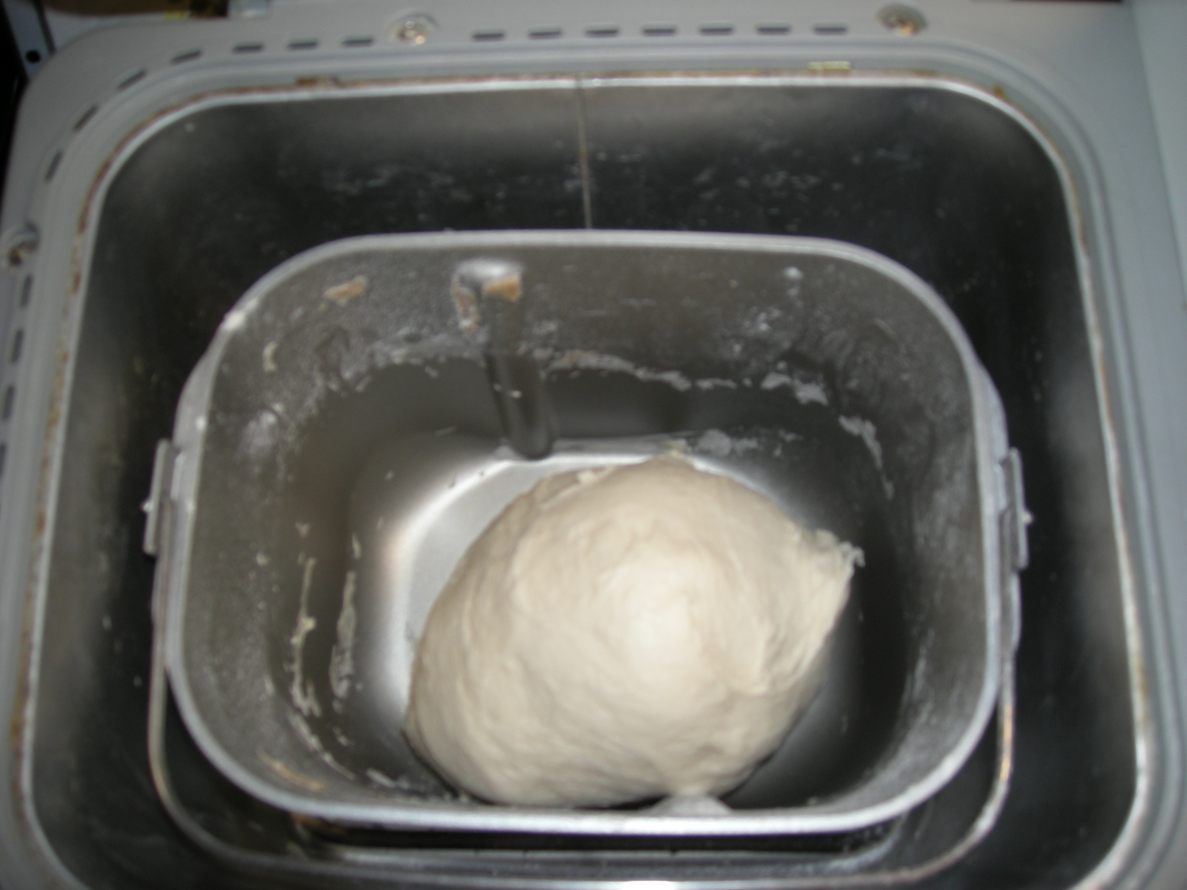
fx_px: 1200
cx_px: 594
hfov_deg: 52.6
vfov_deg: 40.7
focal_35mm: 35
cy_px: 445
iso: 50
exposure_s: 1/36
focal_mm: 5.7
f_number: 2.8
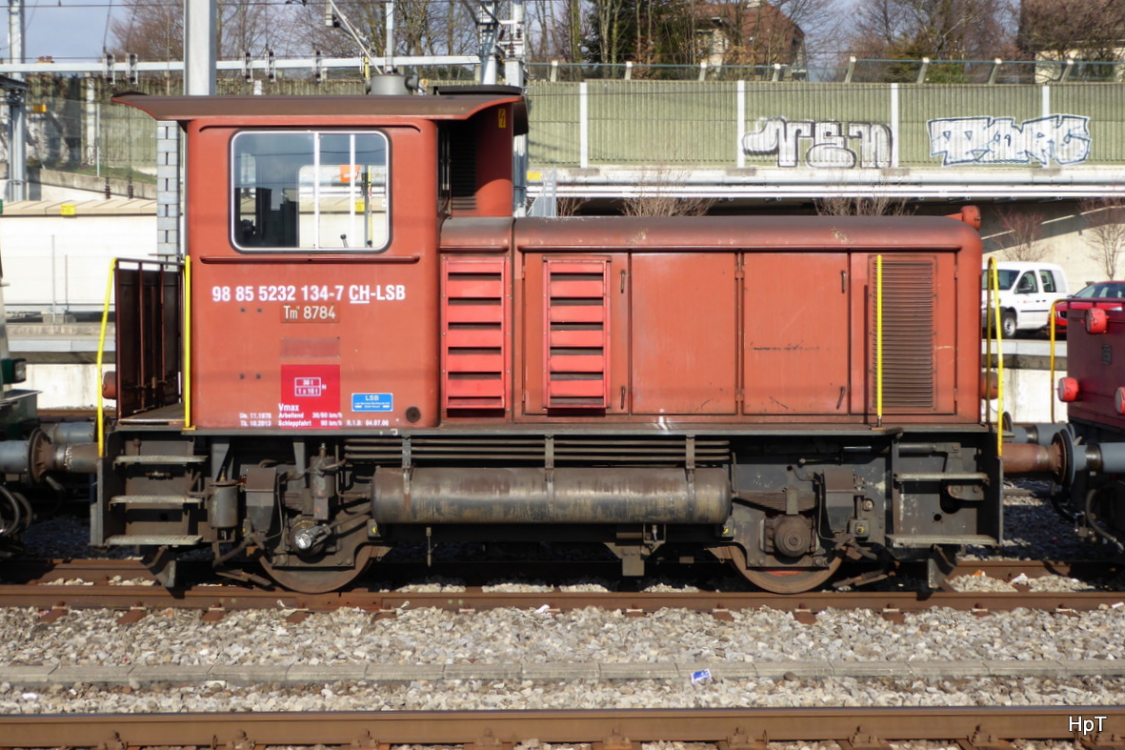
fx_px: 1750
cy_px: 331
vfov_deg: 24.2
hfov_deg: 35.6
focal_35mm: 56
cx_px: 562
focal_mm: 9
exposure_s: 1/400
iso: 80
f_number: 4.1
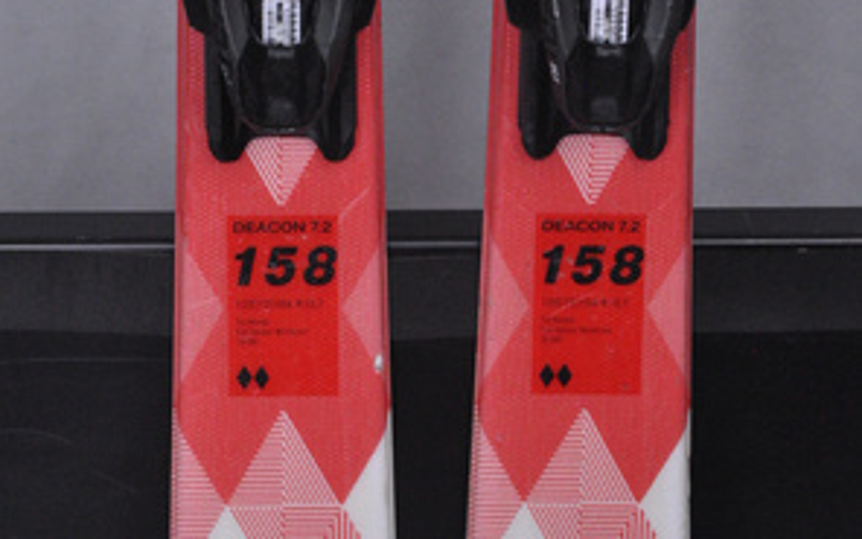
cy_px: 449
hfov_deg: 11.3
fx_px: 4370
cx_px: 430
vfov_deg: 7.0
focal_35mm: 186
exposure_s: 1/125
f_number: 9.5
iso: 3200
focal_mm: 80
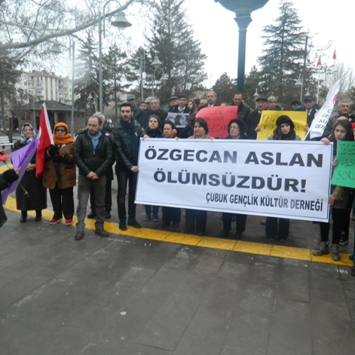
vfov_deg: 54.0
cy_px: 176
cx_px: 173
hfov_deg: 54.0
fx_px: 348
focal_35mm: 30
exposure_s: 1/50
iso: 80
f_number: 3.1
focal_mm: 4.5
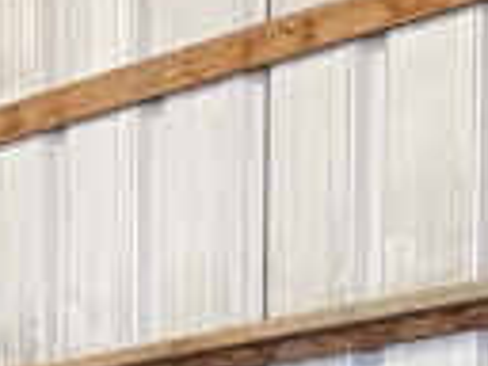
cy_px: 1090
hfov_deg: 10.8
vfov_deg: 7.9
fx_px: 2284
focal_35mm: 162
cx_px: -591
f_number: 1.6
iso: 320
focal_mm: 4.2
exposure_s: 1/60
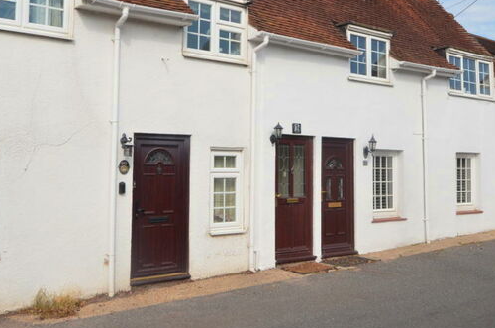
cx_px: 221
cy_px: 111
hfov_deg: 46.4
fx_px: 576
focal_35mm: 42
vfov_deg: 31.5
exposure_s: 1/800
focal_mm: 20
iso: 1600
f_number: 14
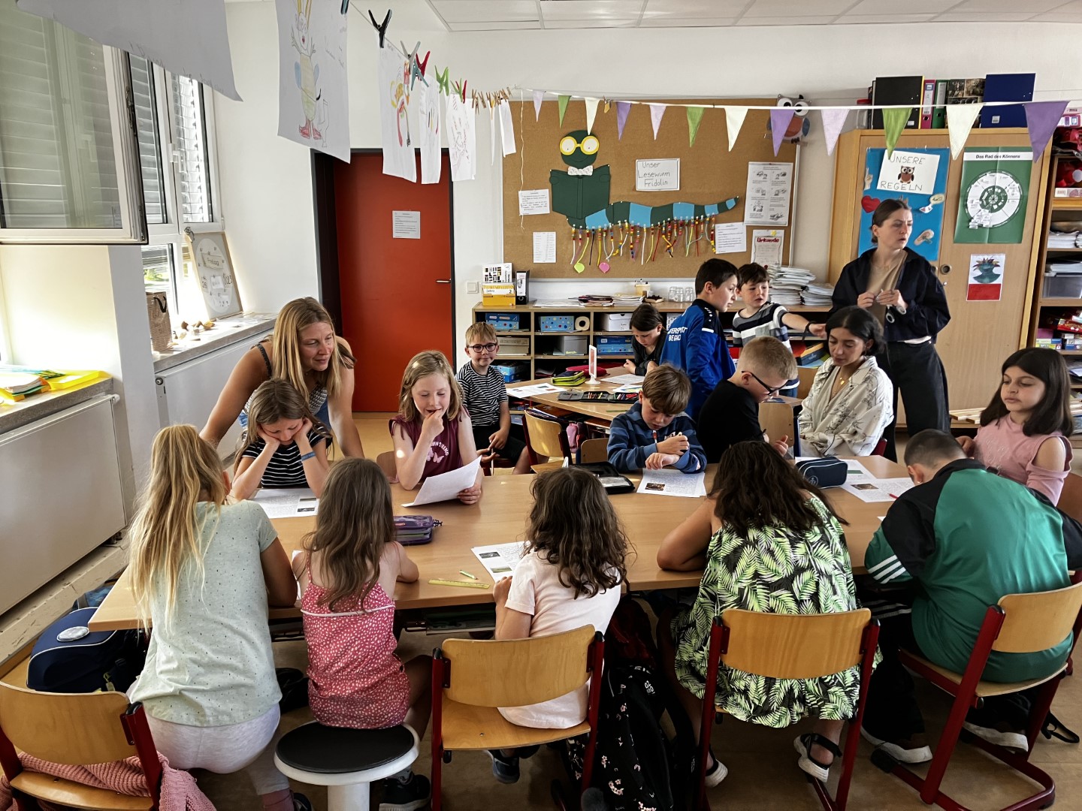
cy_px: 406
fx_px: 875
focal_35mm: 28
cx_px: 541
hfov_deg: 63.4
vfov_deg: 49.7
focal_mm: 3.99
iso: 80
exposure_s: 1/91
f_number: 1.8
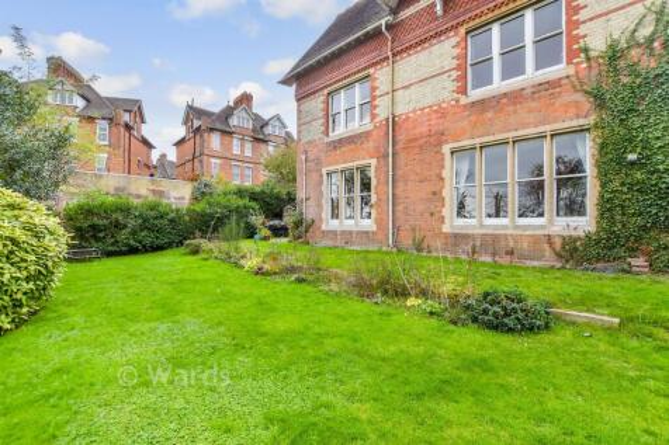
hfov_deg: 100.4
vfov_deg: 77.3
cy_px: 222
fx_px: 279
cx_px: 334
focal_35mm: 15
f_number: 6.3
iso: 160
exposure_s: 1/60
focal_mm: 10
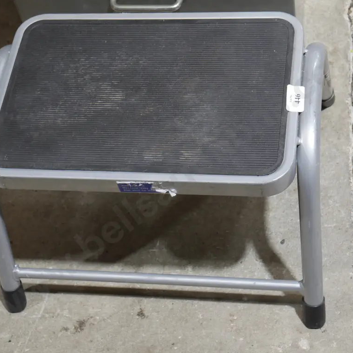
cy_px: 176
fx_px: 877
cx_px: 186
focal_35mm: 76
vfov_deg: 22.8
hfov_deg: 22.8
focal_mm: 32
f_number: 5.4
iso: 1000
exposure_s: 1/80
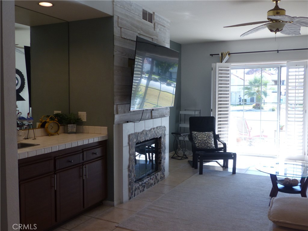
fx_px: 311
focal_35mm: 35
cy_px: 116
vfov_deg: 40.7
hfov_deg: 52.6
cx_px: 154
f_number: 2.8
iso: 160
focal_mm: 6.3
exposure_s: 1/60
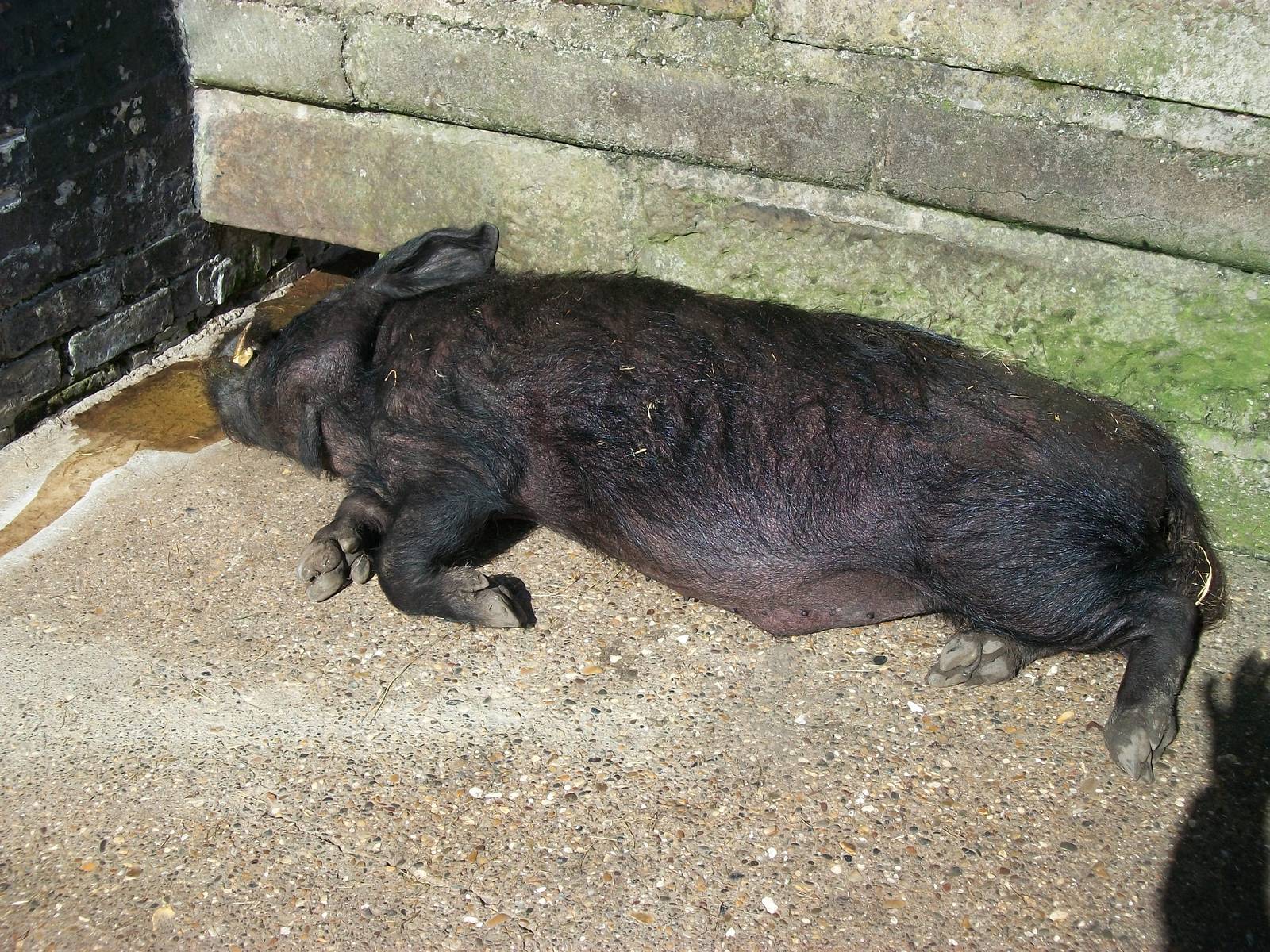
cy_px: 476
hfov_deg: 38.2
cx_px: 635
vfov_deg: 29.1
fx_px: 1834
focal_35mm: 50
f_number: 3.6
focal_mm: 8.8
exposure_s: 1/640
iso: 80
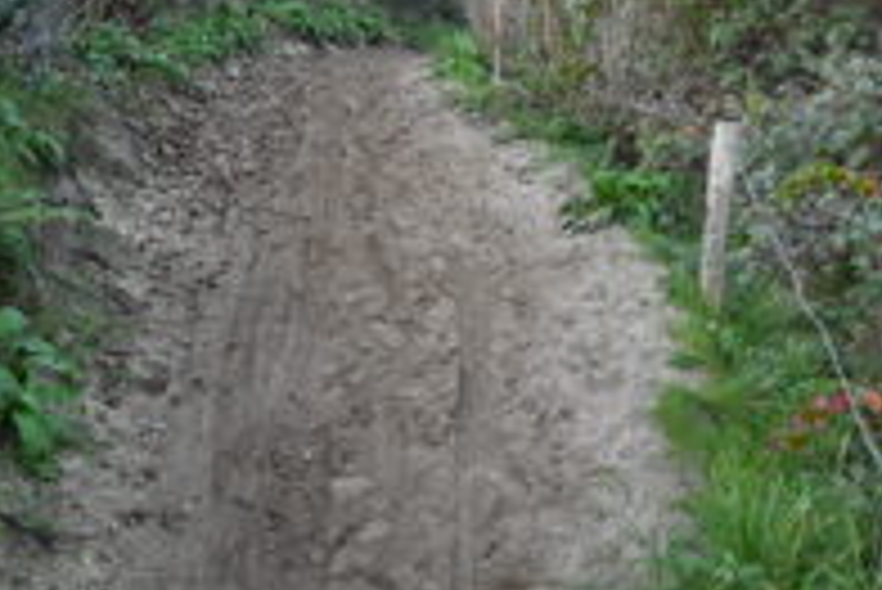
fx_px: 1201
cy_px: 115
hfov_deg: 40.0
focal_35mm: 49
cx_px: 562
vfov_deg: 27.0
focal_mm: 16
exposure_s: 1/160
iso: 250
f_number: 3.5
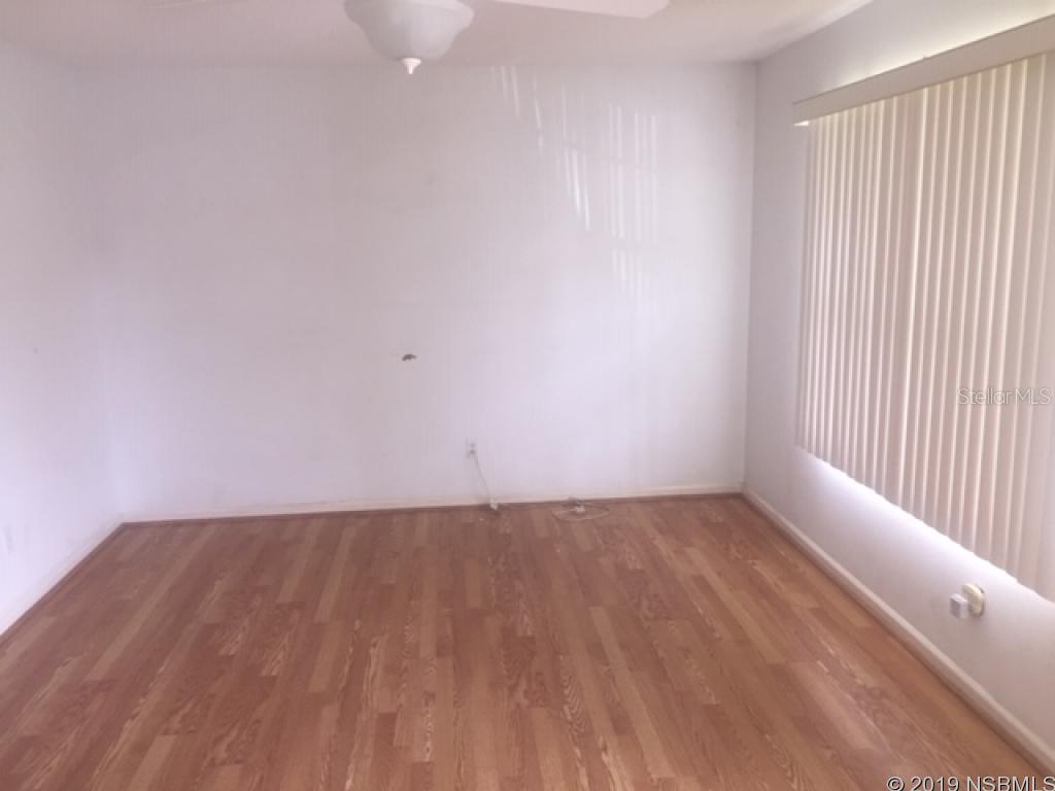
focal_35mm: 29
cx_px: 528
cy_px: 396
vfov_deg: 48.2
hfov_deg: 61.7
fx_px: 884
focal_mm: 4.15
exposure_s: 1/30
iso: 40
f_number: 2.2
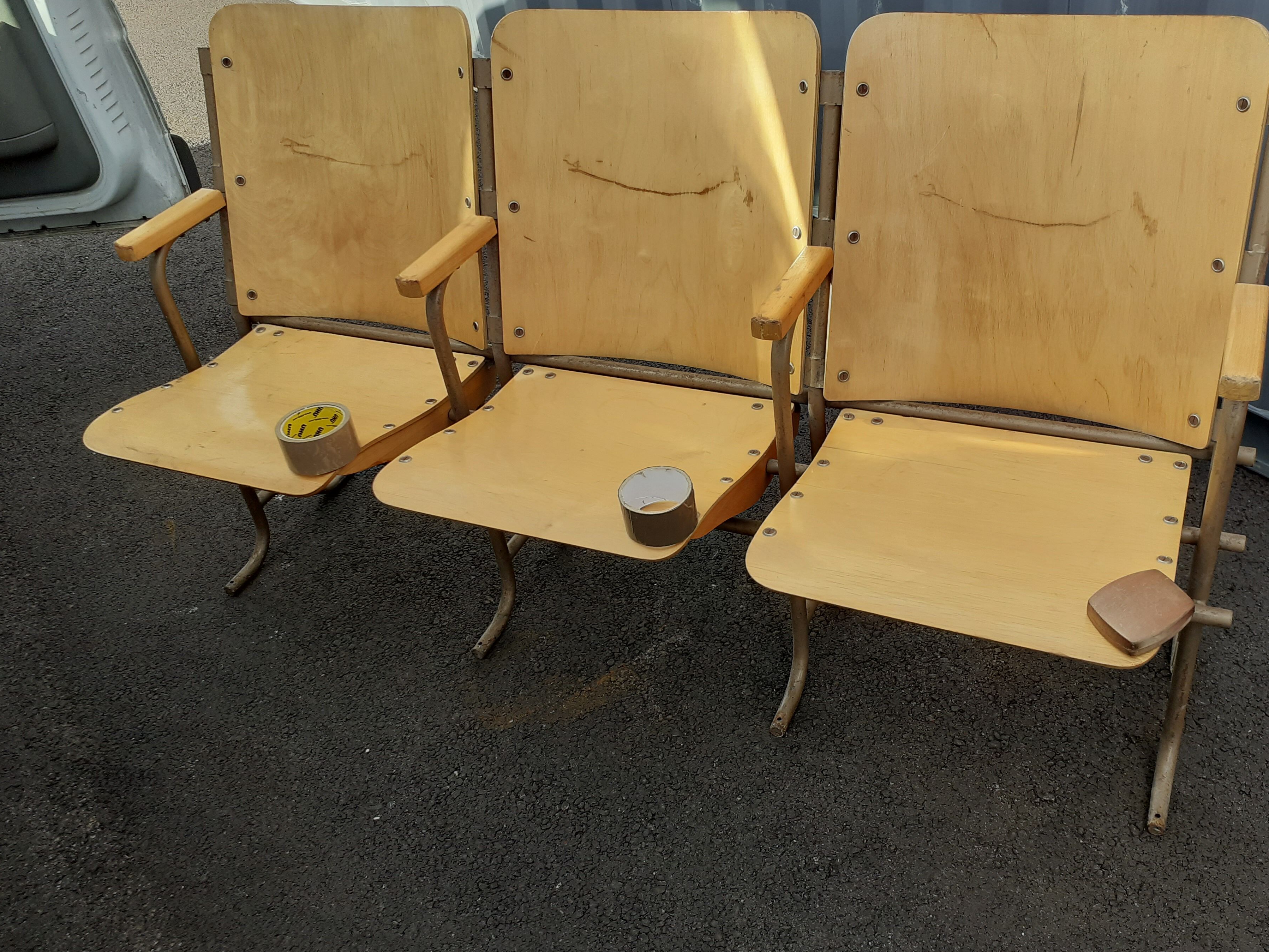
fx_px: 1137
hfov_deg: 58.1
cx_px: 727
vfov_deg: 45.4
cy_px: 459
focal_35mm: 31
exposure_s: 1/422
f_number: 1.9
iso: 40
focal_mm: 3.6
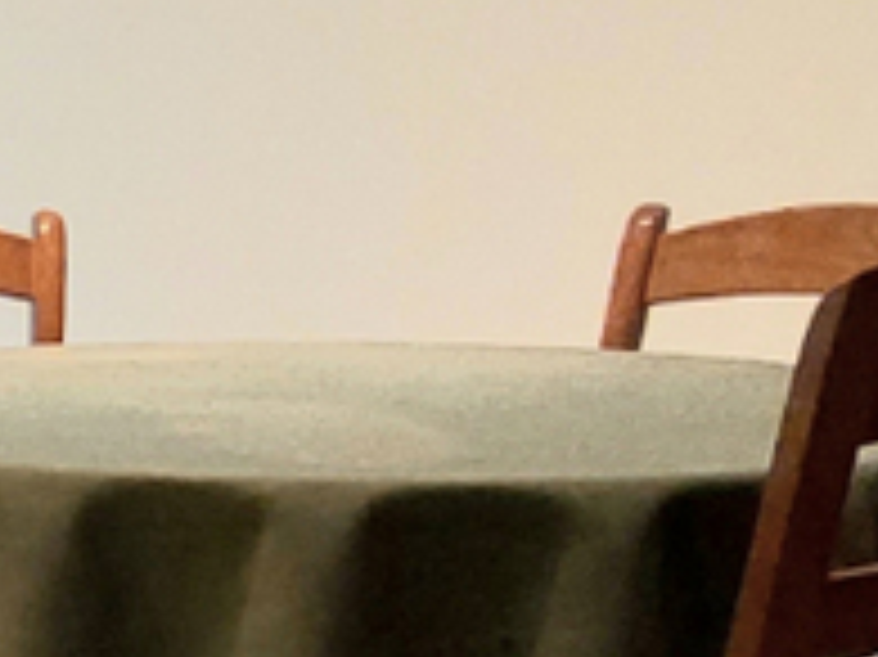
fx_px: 2028
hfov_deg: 19.5
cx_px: -612
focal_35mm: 80
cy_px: 846
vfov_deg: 17.3
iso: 400
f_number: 2.2
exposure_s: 1/50
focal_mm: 1.74
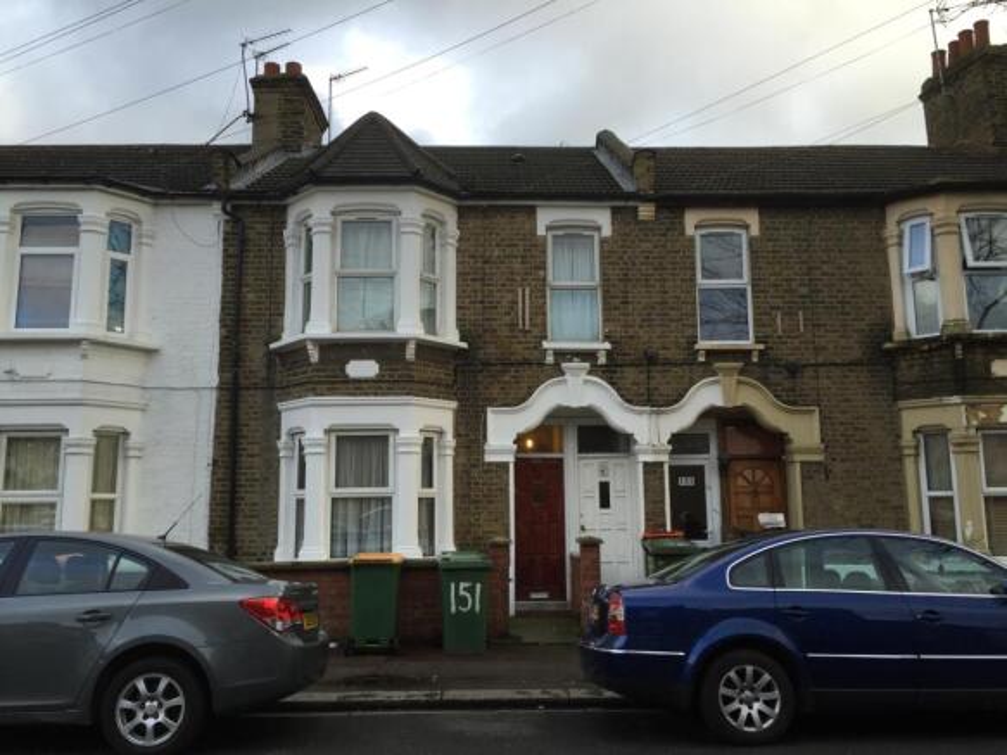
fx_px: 843
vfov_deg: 48.2
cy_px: 378
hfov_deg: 61.7
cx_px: 504
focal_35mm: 29
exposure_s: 1/255
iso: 32
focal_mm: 4.15
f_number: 2.2
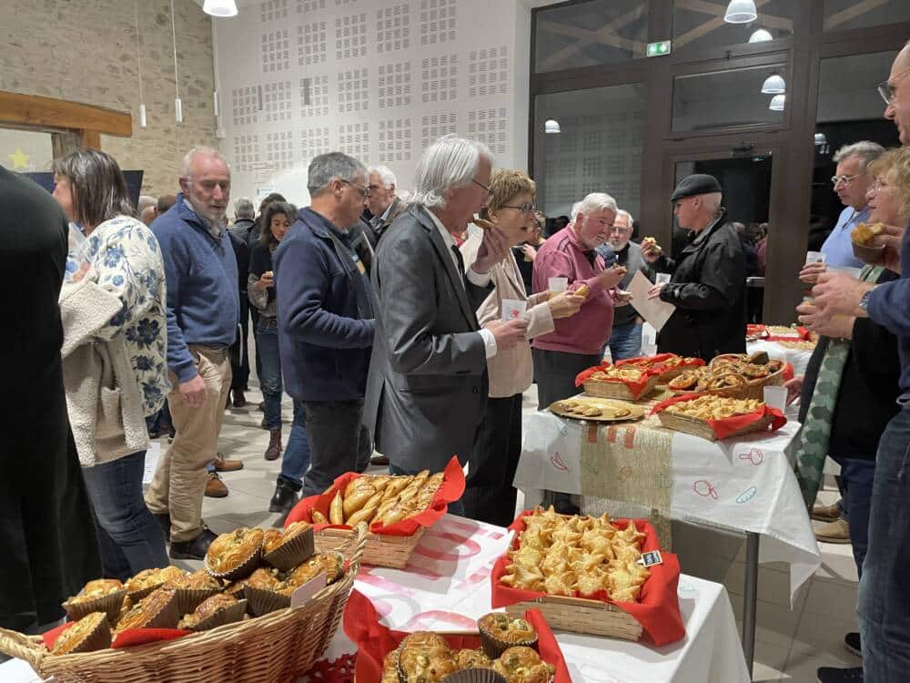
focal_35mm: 26
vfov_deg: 53.1
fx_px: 683
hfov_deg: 67.3
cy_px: 342
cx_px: 455
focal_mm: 4.2
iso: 200
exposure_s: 1/50
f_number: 1.6
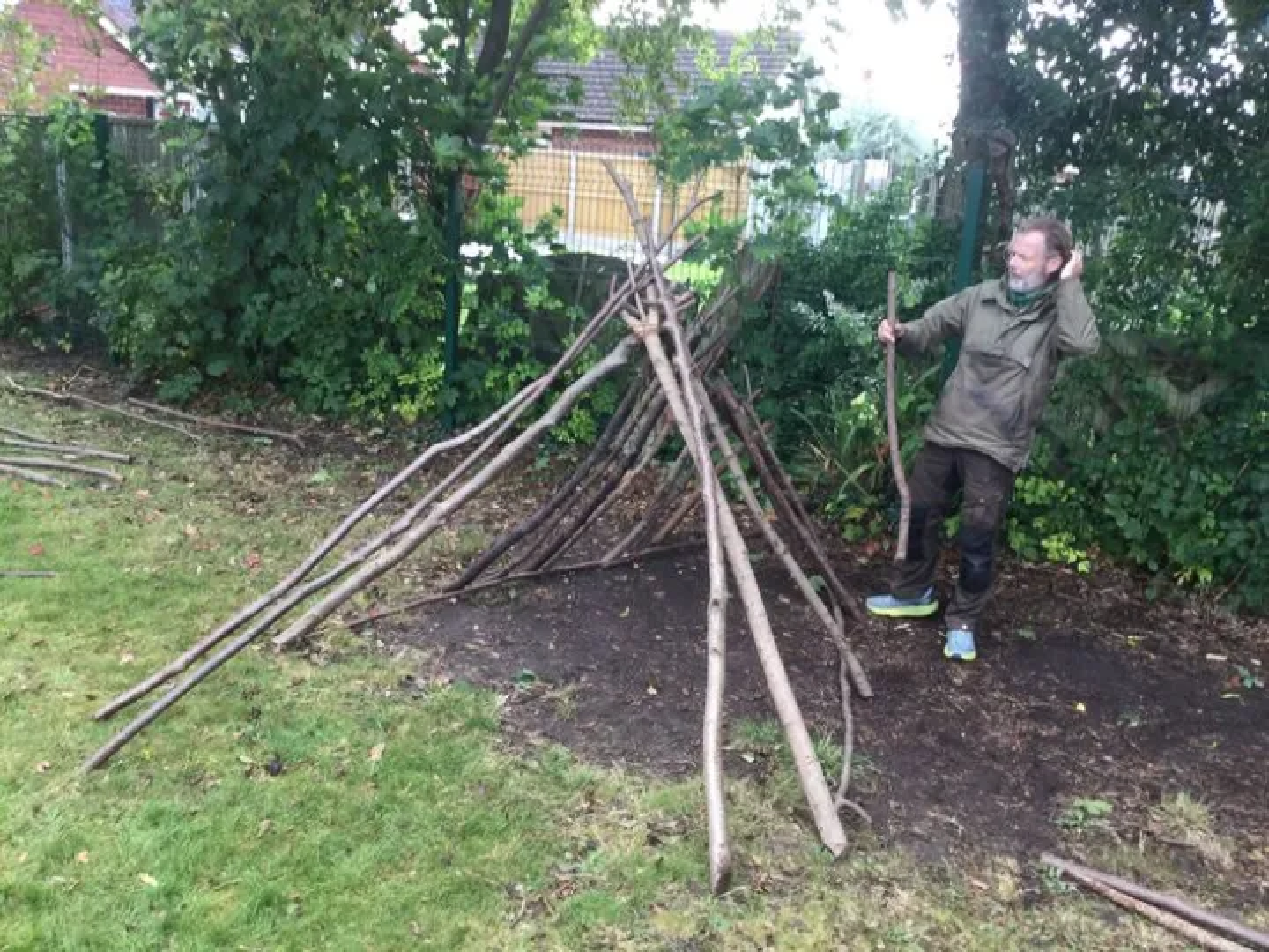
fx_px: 1136
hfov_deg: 58.4
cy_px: 476
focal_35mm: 31
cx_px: 634
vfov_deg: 45.4
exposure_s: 1/100
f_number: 2.4
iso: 32
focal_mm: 3.3
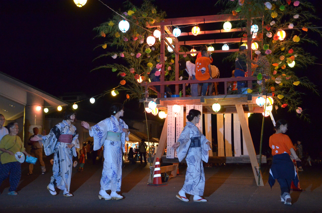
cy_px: 106
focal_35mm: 42
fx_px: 375
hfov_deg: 46.5
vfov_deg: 31.8
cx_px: 161
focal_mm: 28
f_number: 4
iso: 4000
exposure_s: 1/30
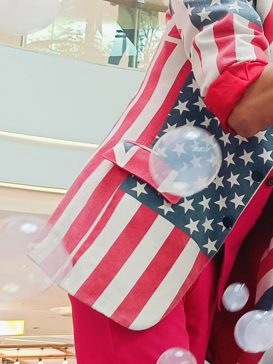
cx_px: 387
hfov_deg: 14.7
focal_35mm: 95
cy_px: 80
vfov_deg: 20.4
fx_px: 999
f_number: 1.7
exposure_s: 1/50
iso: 463
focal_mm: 4.7
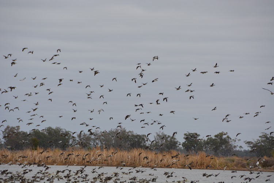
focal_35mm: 300
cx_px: 137
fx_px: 2283
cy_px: 92
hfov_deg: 6.9
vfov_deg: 4.6
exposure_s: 1/500
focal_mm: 200
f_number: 8
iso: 200
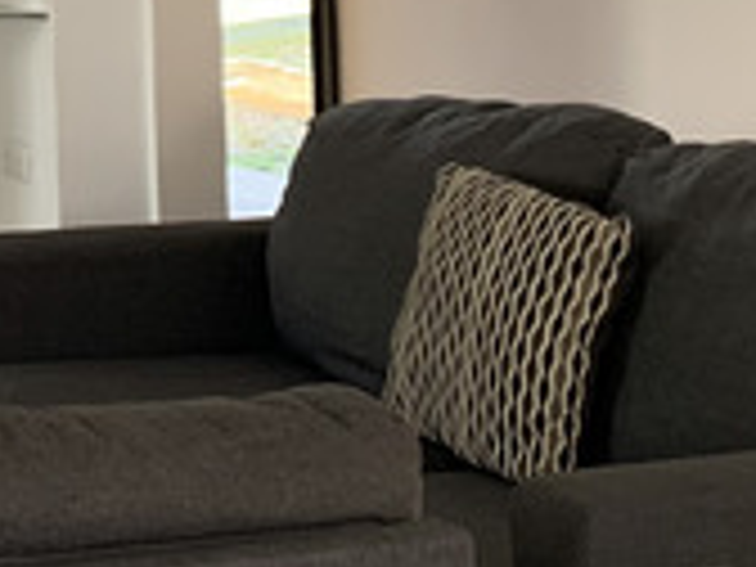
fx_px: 2708
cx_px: -338
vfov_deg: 11.5
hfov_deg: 14.9
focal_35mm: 124
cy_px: -230
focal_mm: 4.25
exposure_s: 1/121
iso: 100
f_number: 1.8
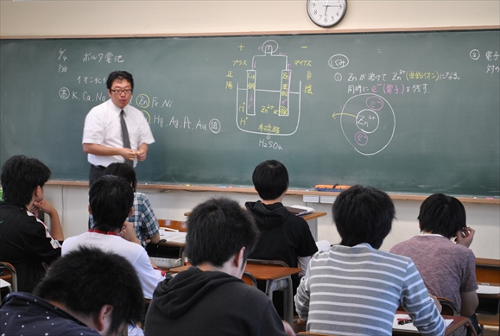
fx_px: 1148
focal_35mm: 82
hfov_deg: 24.6
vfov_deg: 16.6
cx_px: 250
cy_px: 168
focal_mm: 55
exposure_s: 1/30
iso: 320
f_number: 5.6
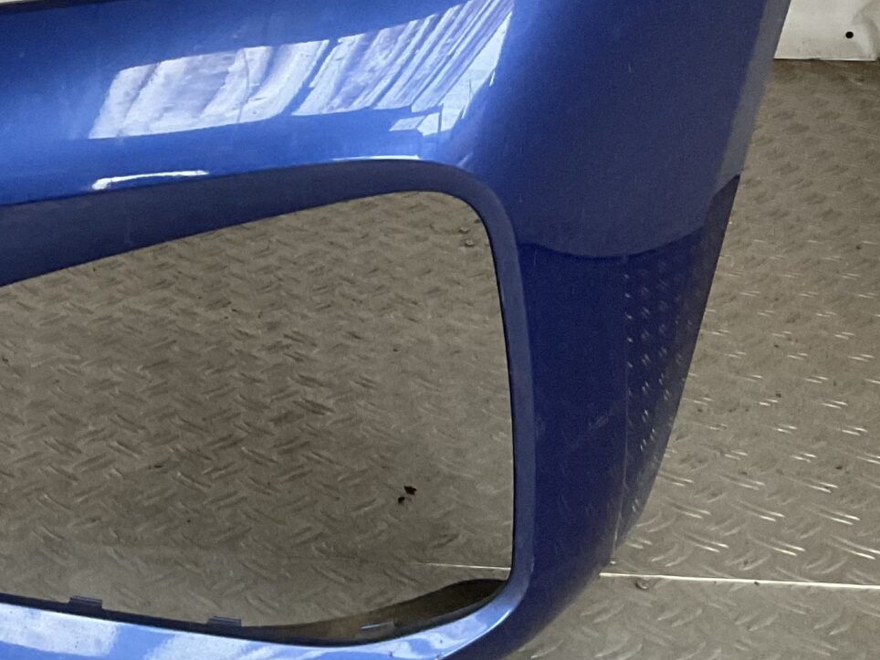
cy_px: 124
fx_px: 1957
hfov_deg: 22.9
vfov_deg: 18.9
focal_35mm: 77
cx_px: -219
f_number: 1.8
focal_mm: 3
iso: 100
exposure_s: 1/50
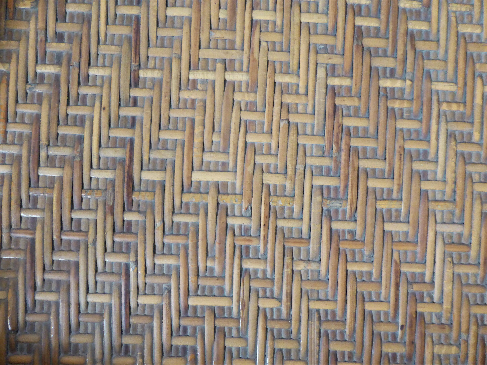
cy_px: 182
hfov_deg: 69.4
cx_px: 244
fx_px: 352
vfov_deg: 54.9
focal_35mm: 25
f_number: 3.3
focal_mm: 4.3
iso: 400
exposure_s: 1/15
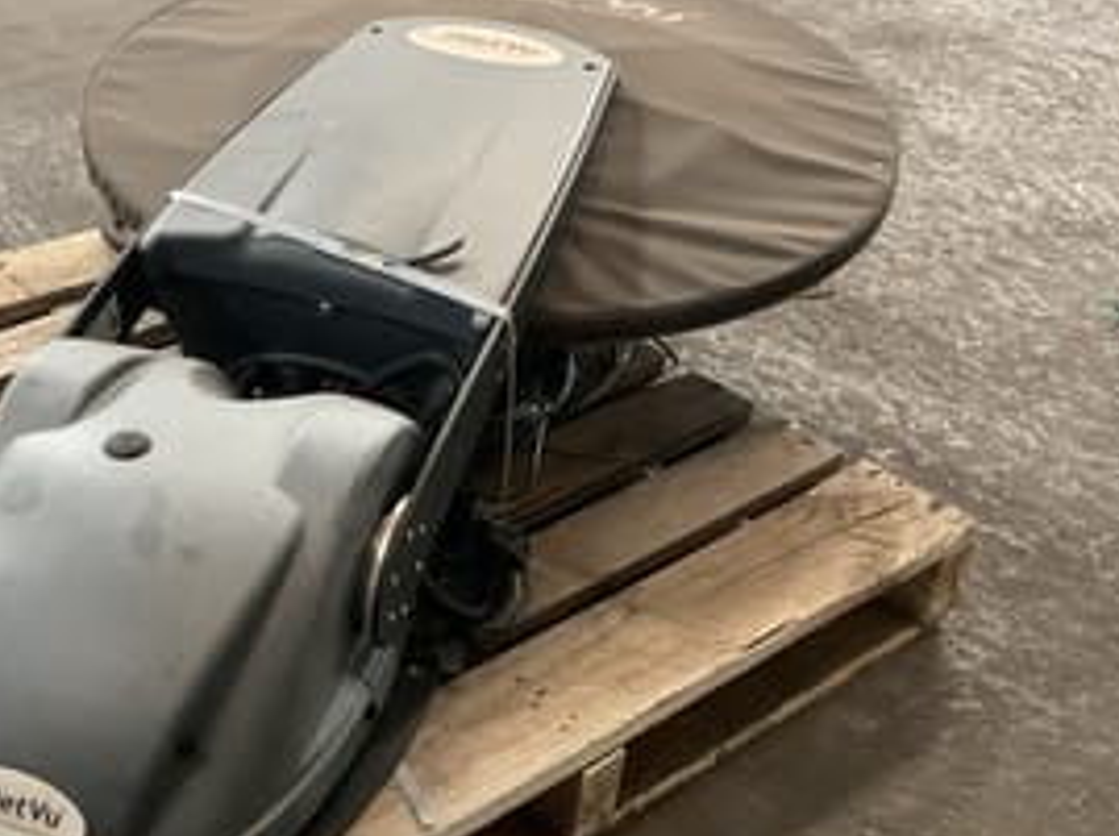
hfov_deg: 34.9
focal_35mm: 54
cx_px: 291
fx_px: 1743
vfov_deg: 26.9
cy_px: 534
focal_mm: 3
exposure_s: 1/40
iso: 320
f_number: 1.8
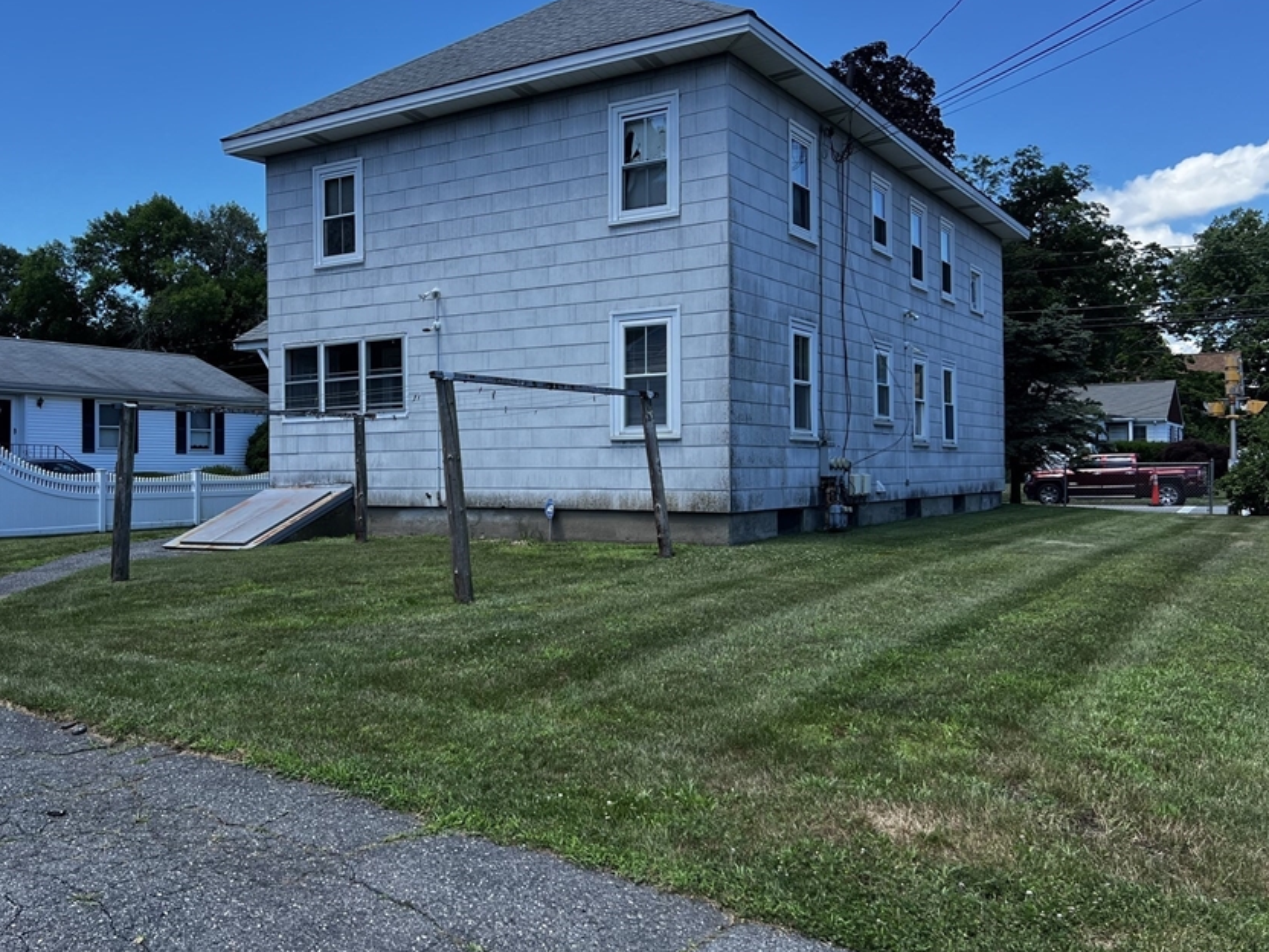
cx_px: 534
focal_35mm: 32
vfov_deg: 44.1
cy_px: 441
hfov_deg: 56.5
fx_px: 1173
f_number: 1.5
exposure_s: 1/1597
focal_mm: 5.7
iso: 50
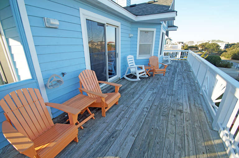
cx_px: 120
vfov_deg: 77.2
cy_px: 79
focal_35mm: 15
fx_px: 99
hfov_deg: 100.5
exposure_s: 1/125
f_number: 5.6
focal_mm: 10
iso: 100
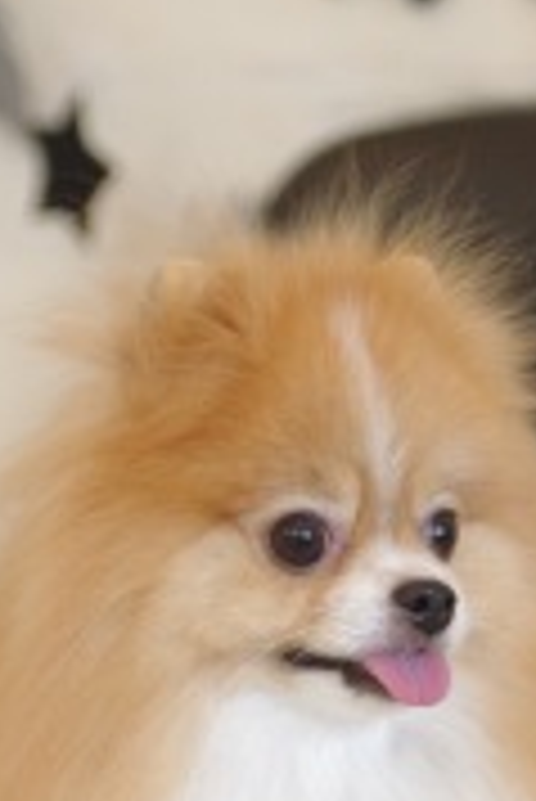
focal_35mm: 211
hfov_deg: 6.5
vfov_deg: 9.7
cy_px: 662
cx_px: 333
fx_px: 4703
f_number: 2.8
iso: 800
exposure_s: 1/125
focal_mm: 63
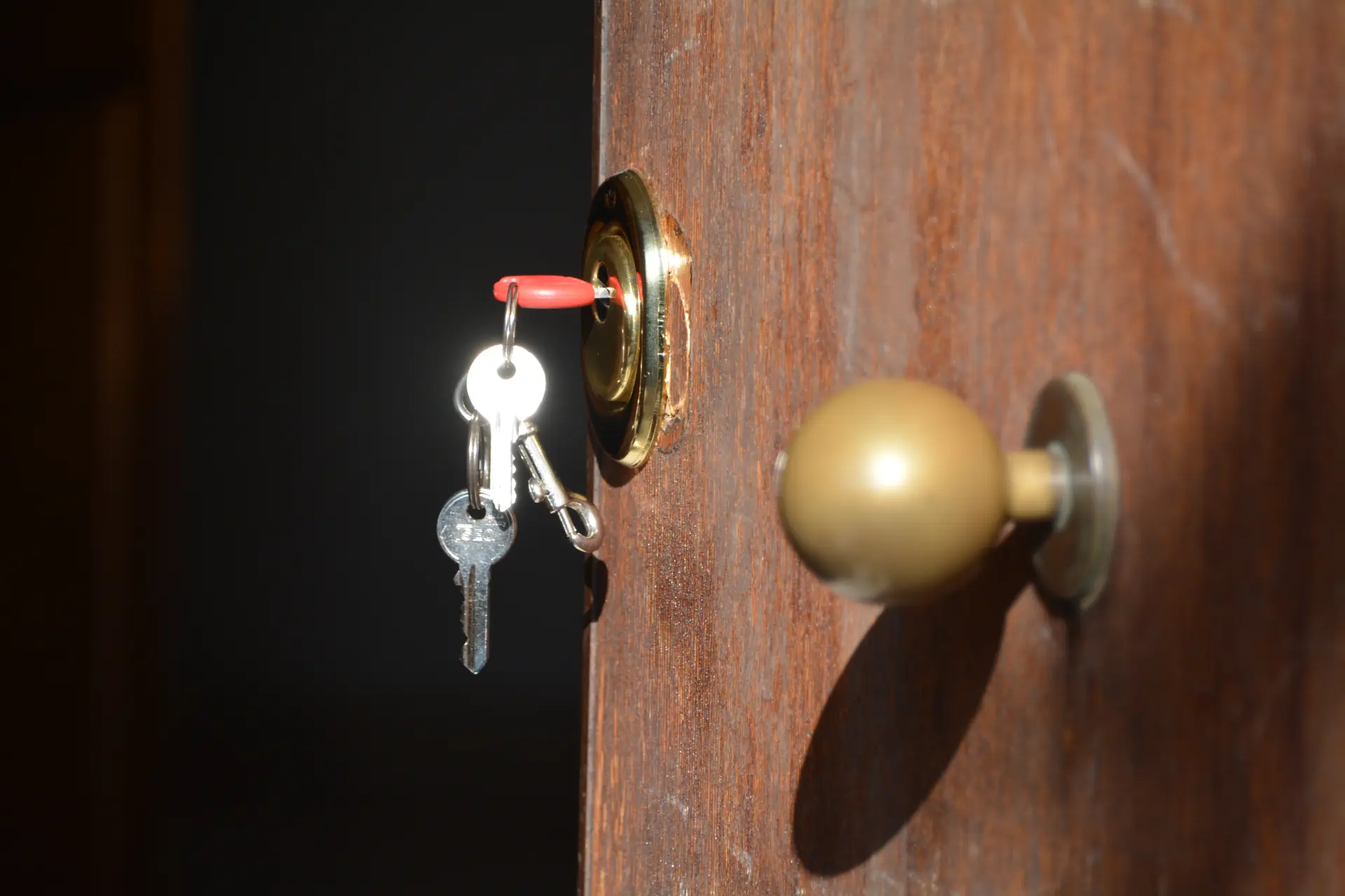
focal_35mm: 375
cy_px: 448
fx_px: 14009
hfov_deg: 5.5
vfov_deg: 3.7
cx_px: 672
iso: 360
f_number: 6.3
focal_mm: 250
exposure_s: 1/500
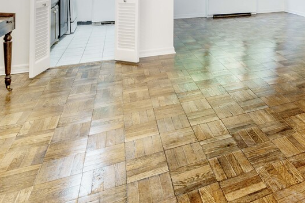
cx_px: 277
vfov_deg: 32.8
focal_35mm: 34
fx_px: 288
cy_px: -34
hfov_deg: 49.4
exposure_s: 1/13
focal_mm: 12
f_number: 8
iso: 320
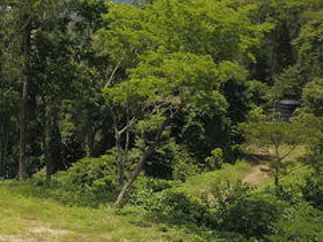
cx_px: -210
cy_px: 210
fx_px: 802
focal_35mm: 86
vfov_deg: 16.9
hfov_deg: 18.9
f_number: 2.2
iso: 100
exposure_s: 1/1261
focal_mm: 4.73
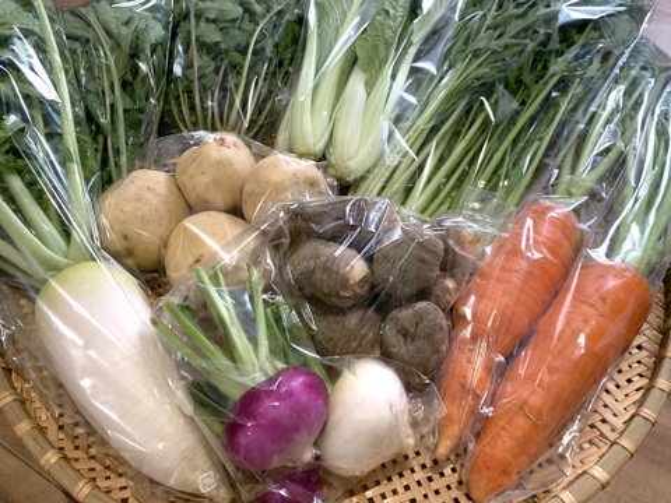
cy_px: 252
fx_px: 504
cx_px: 336
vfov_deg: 53.1
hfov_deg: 67.3
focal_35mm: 26
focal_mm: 4.25
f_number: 1.8
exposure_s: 1/52
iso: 400
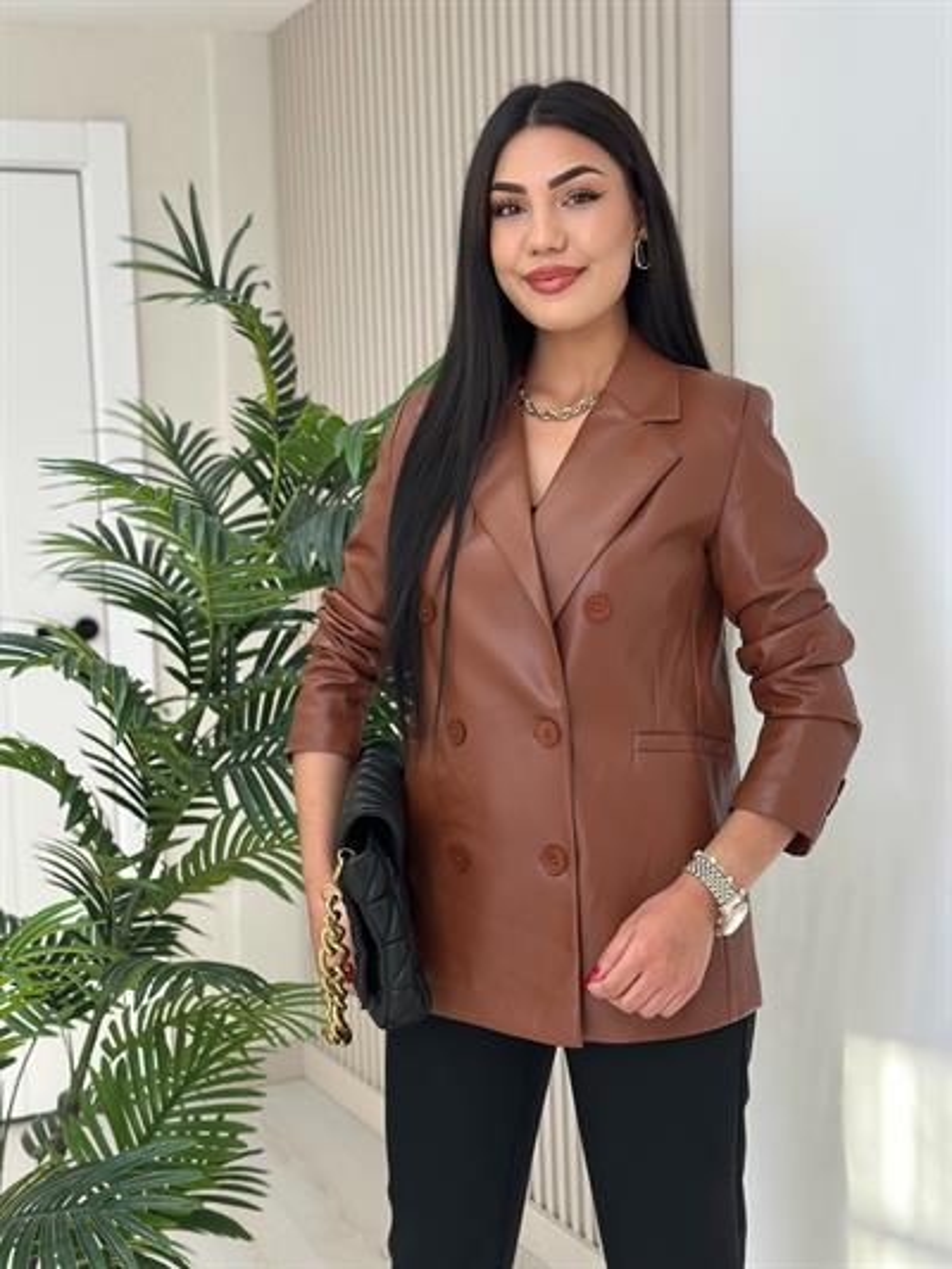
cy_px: 634
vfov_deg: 39.6
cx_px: 476
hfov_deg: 30.3
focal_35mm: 48
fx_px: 1759
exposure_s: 1/100
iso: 64
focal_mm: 6.86
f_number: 1.78
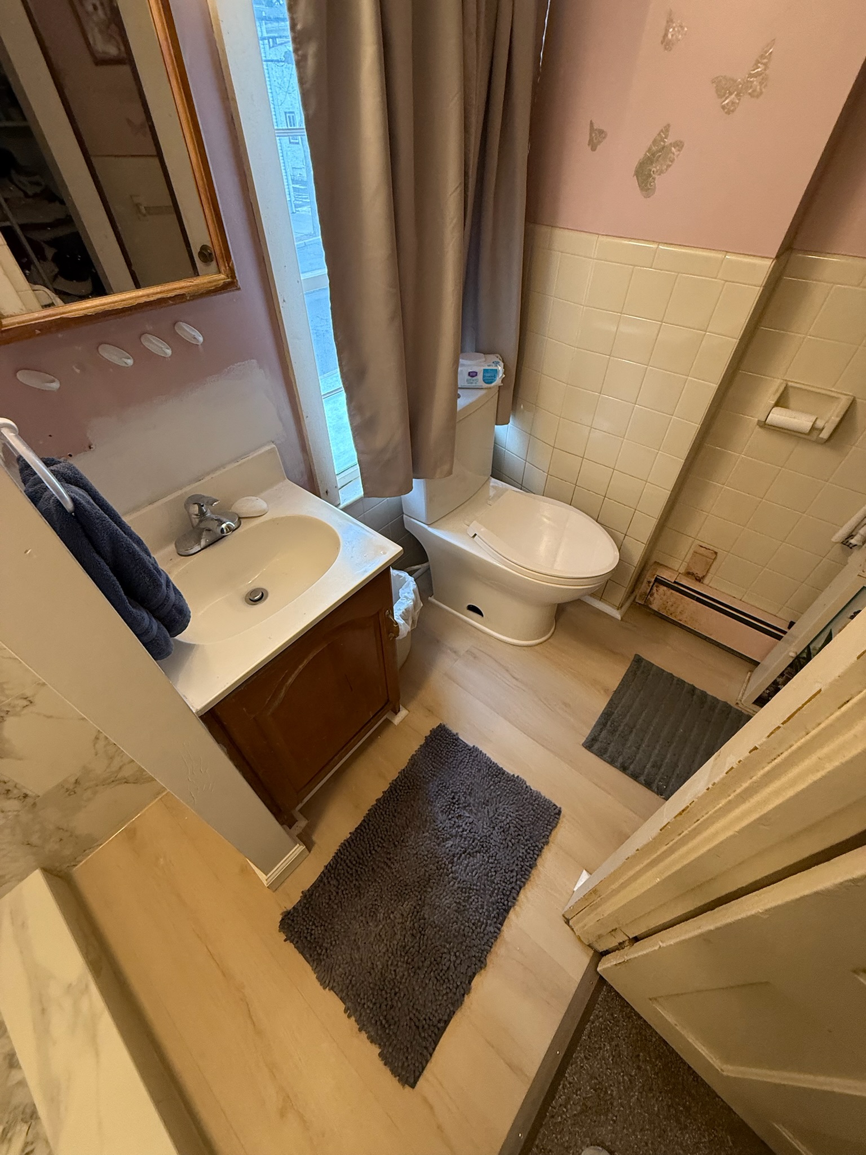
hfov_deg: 85.7
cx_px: 433
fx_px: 467
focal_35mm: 14
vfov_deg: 102.1
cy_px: 578
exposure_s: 1/60
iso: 250
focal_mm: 2.22
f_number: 2.2
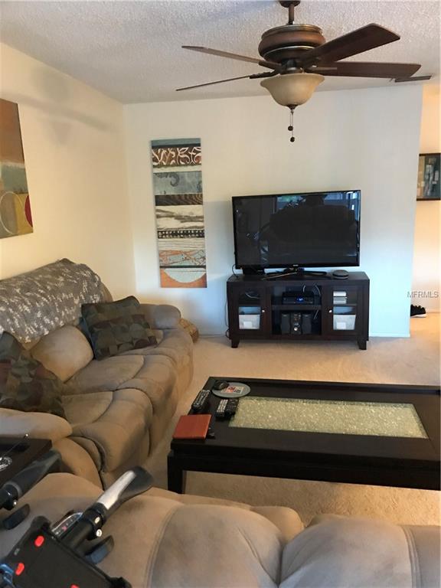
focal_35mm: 28
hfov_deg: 49.7
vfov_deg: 63.4
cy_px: 294
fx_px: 476
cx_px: 220
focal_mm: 3.99
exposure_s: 1/4
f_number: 1.8
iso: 100
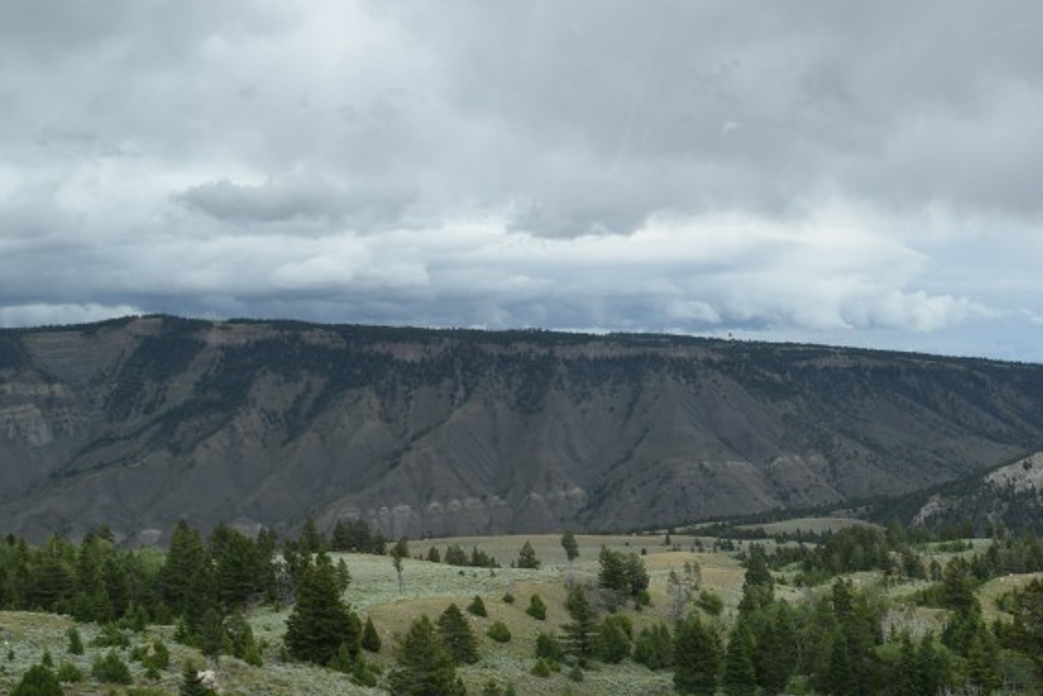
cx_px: 847
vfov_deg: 27.5
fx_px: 1420
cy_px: 346
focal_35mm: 49
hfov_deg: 38.7
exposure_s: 1/250
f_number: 8
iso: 220
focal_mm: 18
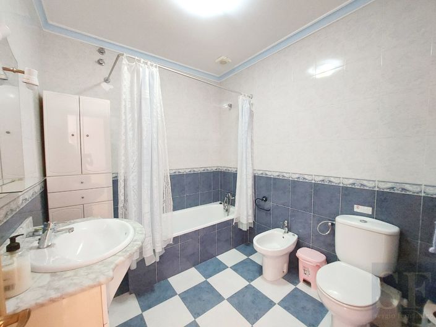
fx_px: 164
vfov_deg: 89.9
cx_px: 218
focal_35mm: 13
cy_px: 164
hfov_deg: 106.2
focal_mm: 1.74
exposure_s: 1/25
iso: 320
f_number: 2.2
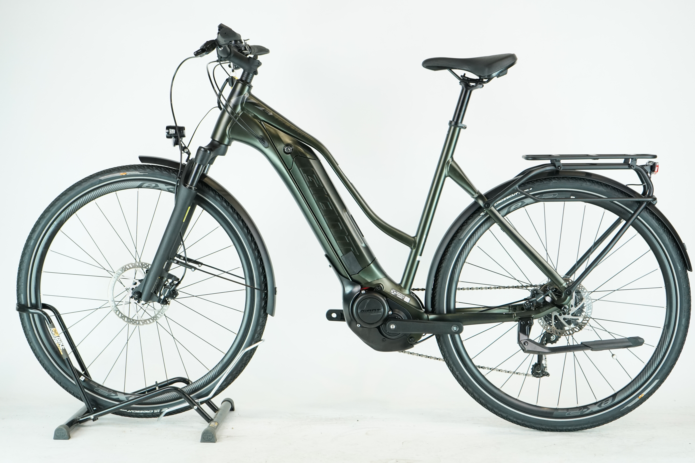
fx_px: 1235
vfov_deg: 21.2
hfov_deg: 31.4
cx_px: 348
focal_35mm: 64
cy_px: 232
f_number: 5.6
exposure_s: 1/200
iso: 2000
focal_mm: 64
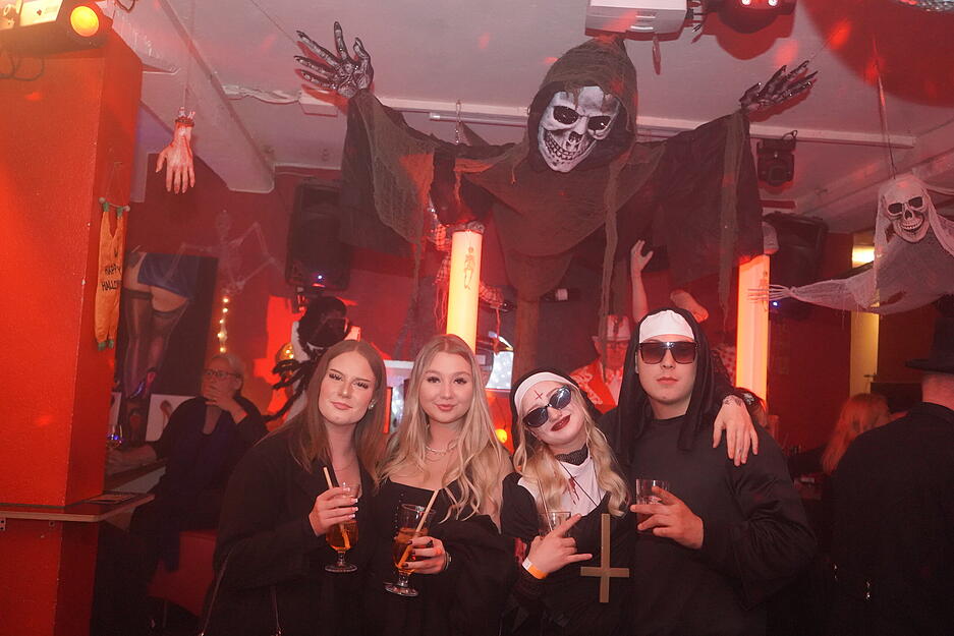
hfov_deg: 54.4
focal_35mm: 35
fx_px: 928
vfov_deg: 37.9
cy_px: 318
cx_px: 477
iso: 12800
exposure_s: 1/60
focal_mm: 35
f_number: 4
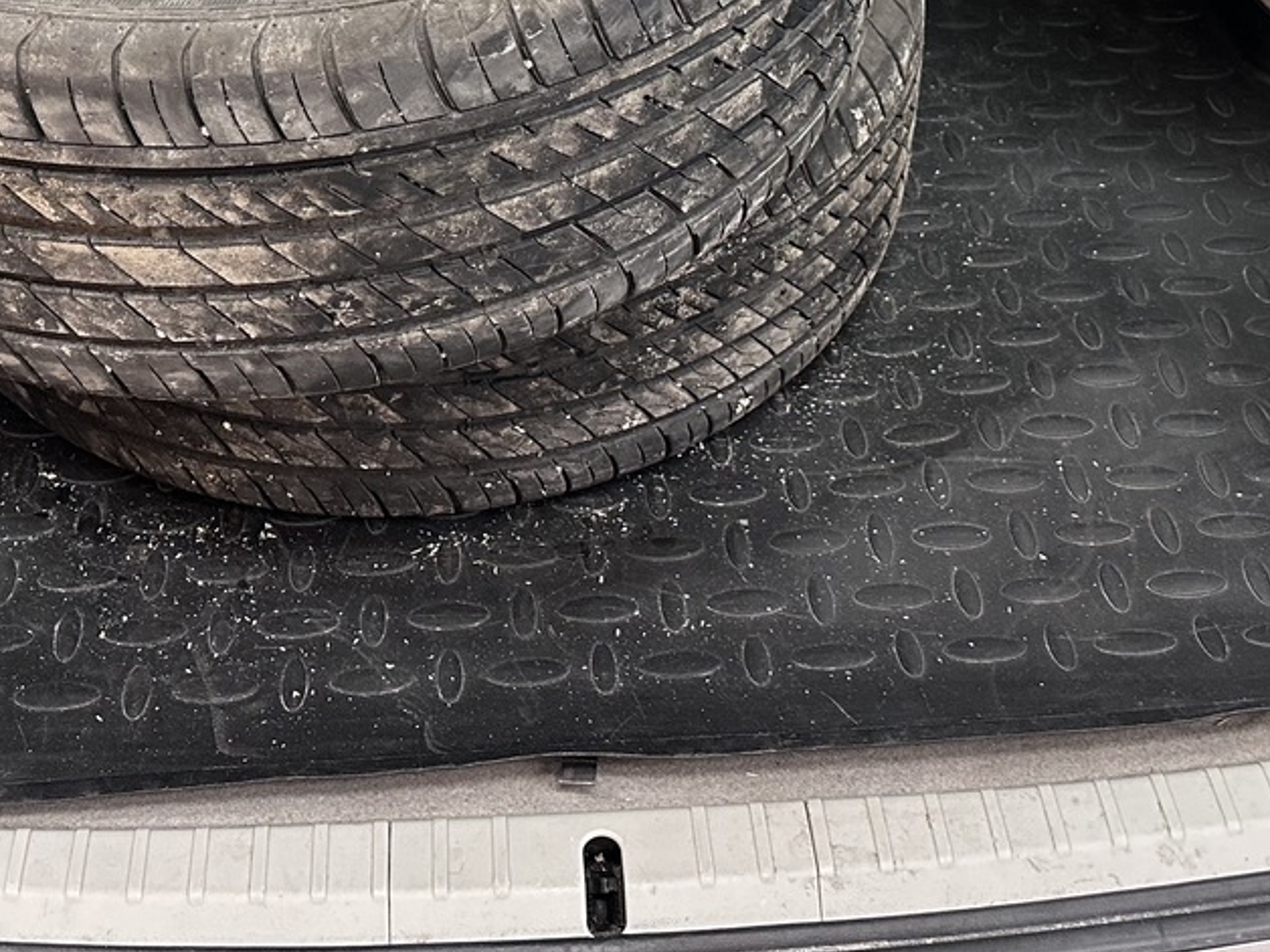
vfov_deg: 25.0
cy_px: -49
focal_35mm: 55
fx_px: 2018
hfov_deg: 34.9
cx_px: 566
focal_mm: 6.86
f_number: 1.78
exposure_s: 1/50
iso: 320
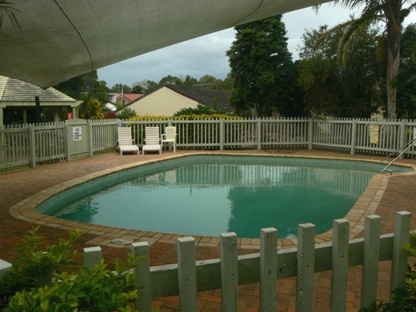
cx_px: 208
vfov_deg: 39.7
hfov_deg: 51.3
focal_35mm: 36
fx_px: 433
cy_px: 156
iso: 80
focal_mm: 6
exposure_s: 1/400
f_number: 5.6
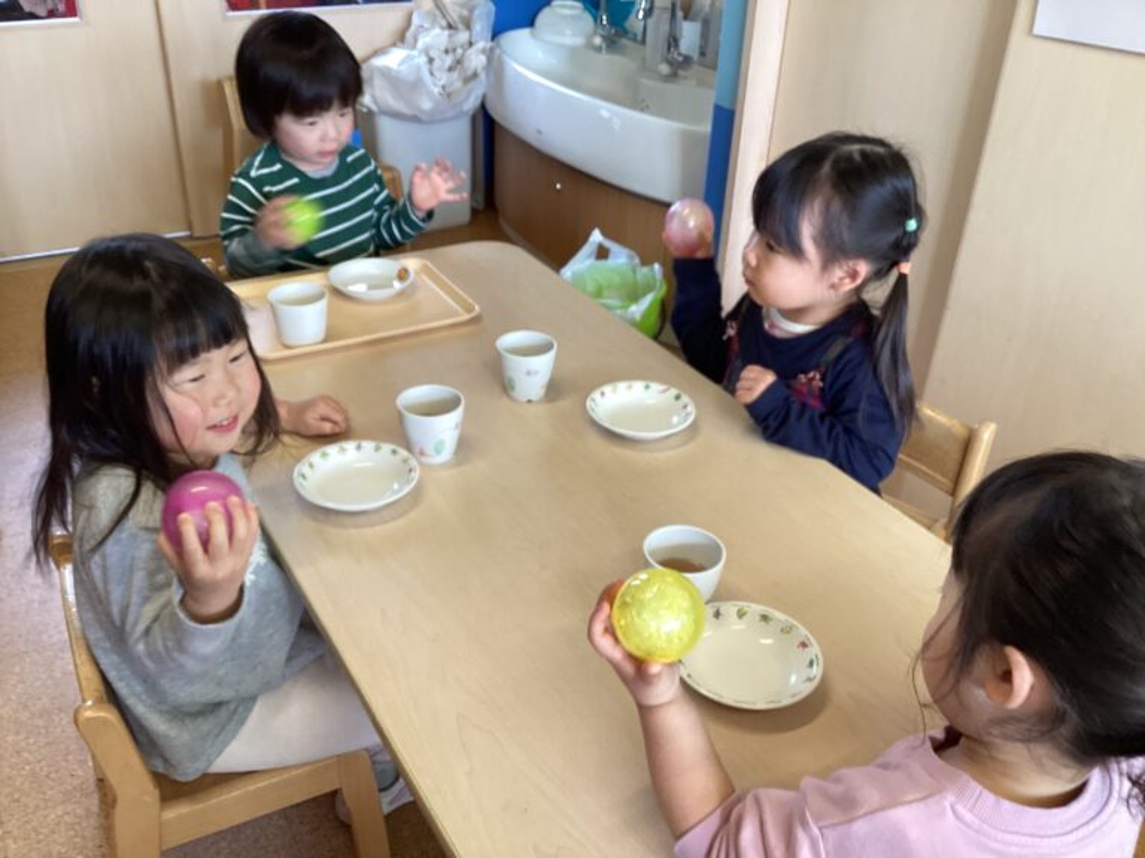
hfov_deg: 58.4
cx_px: 572
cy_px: 429
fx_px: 1025
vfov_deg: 45.4
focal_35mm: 31
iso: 80
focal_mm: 3.3
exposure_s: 1/60
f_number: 2.4
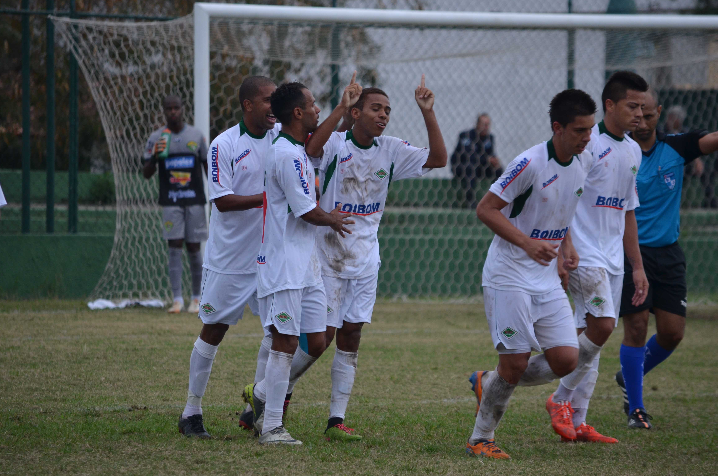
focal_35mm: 350
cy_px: 236
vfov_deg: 3.9
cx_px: 357
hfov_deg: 5.9
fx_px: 6966
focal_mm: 220
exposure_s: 1/400
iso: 500
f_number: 5.3
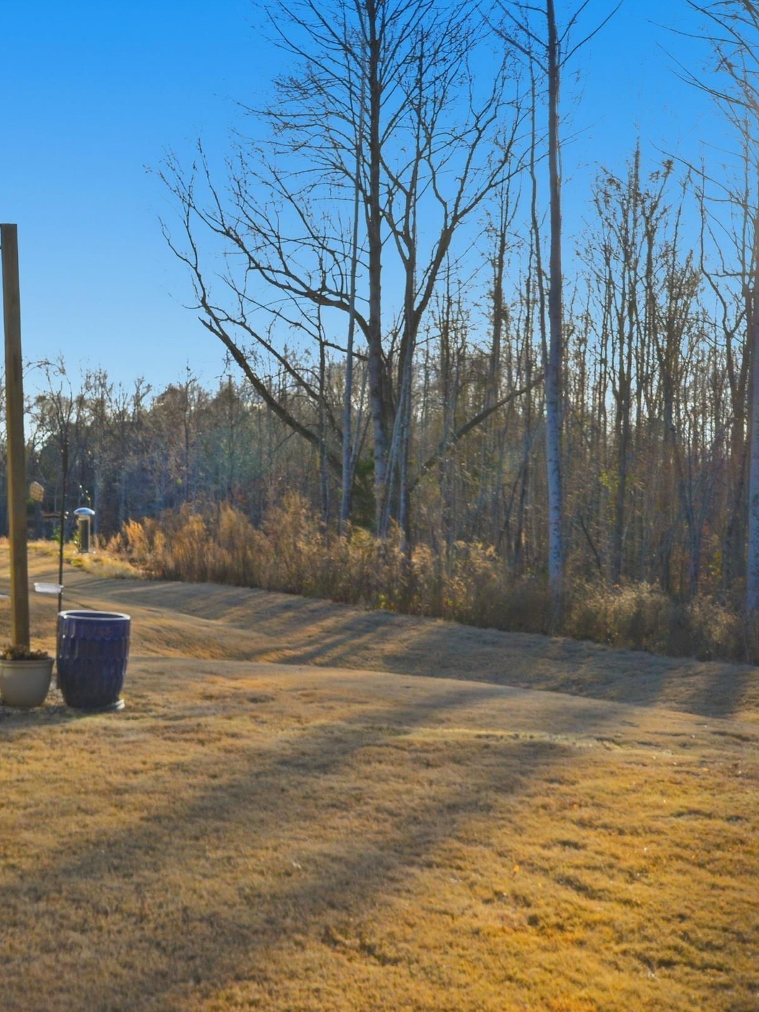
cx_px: 92
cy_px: 508
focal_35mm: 44
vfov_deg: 42.9
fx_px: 1286
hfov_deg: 31.5
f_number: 9
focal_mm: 20
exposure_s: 1/1000
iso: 250
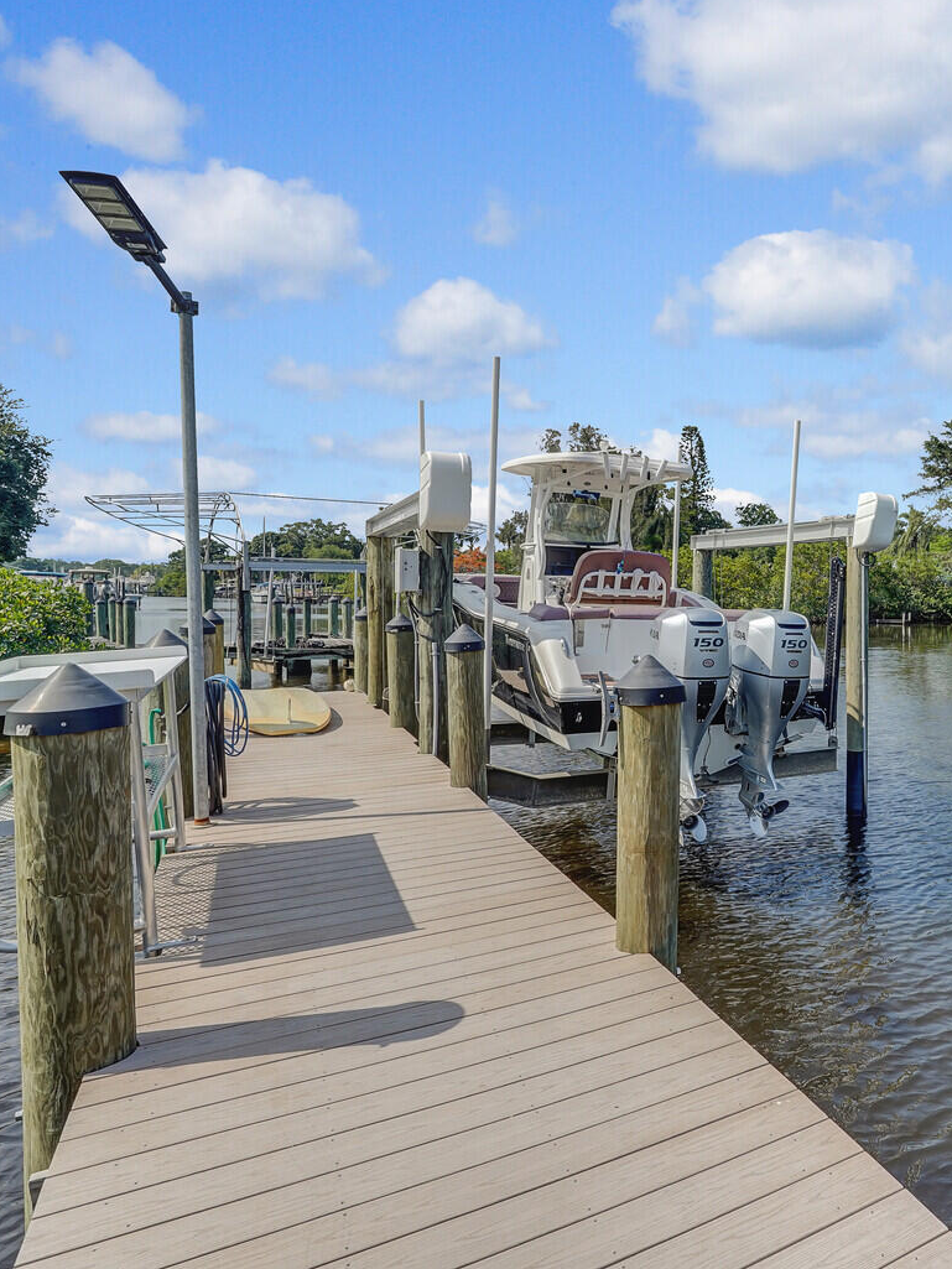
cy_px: 623
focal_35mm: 24
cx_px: 847
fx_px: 880
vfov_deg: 71.6
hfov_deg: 50.7
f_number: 11
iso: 320
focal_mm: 16
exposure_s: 1/400
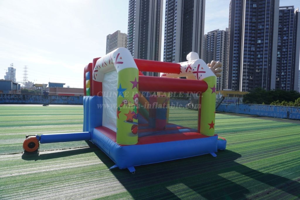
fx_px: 200
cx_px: 150
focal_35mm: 24
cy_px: 100
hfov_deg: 73.7
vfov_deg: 53.1
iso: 100
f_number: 8
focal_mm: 16
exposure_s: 1/200
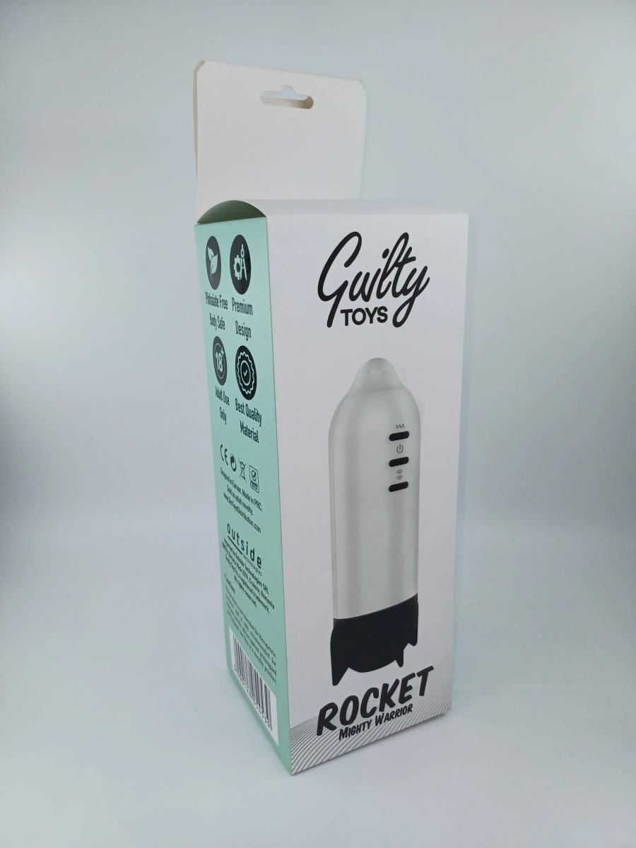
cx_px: 318
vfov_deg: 69.4
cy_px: 424
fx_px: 612
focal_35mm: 25
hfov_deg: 54.9
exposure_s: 1/551
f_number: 1.8
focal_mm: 4.65
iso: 50
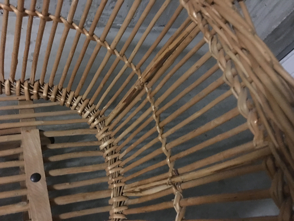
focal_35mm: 29
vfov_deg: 48.2
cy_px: 110
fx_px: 246
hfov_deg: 61.7
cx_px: 147
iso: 200
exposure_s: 1/4
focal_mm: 4.15
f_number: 2.2
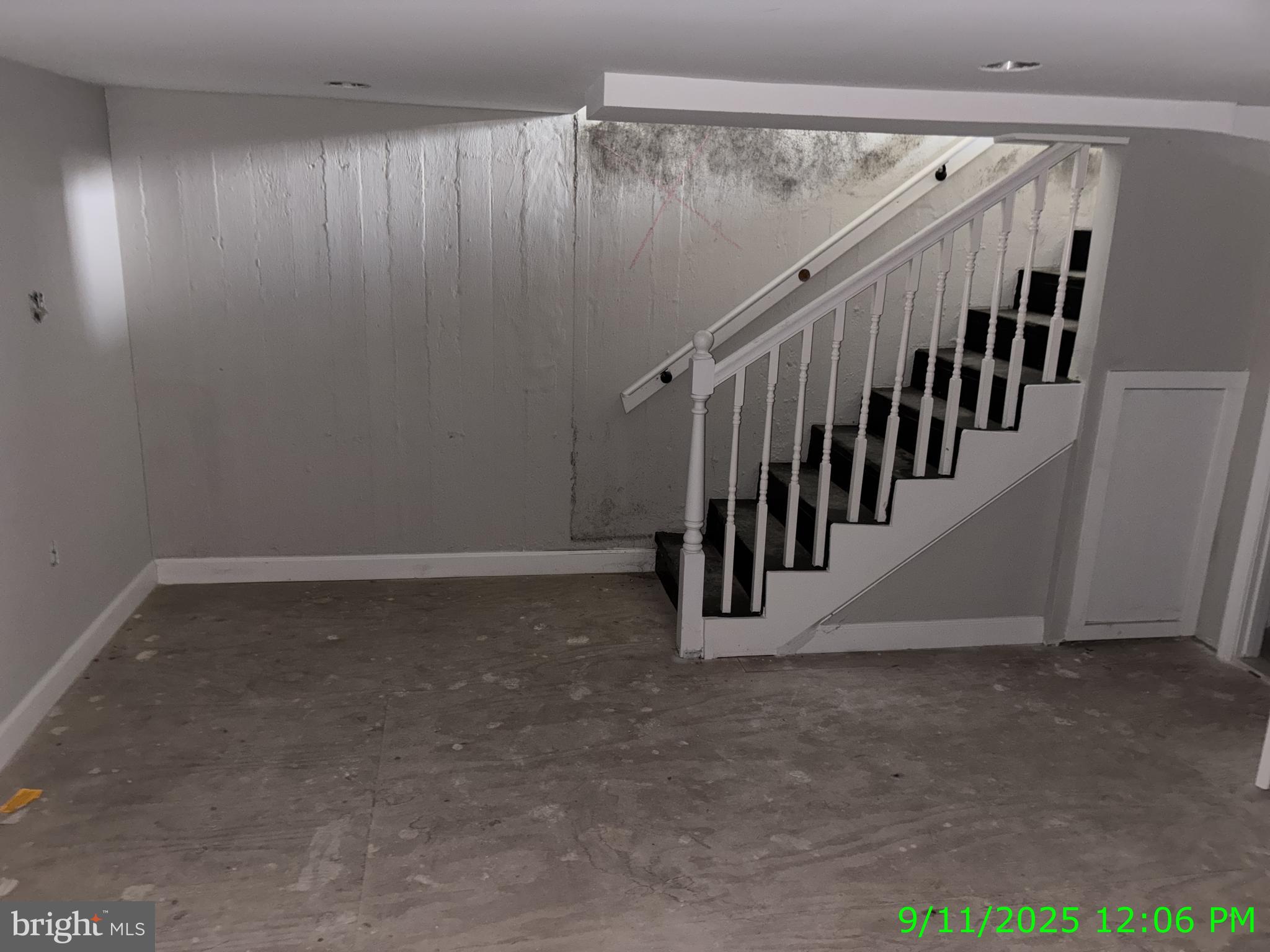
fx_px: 954
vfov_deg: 53.1
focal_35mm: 26
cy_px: 476
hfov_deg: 67.3
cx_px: 635
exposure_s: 1/4
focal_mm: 5.96
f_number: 1.6
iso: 200
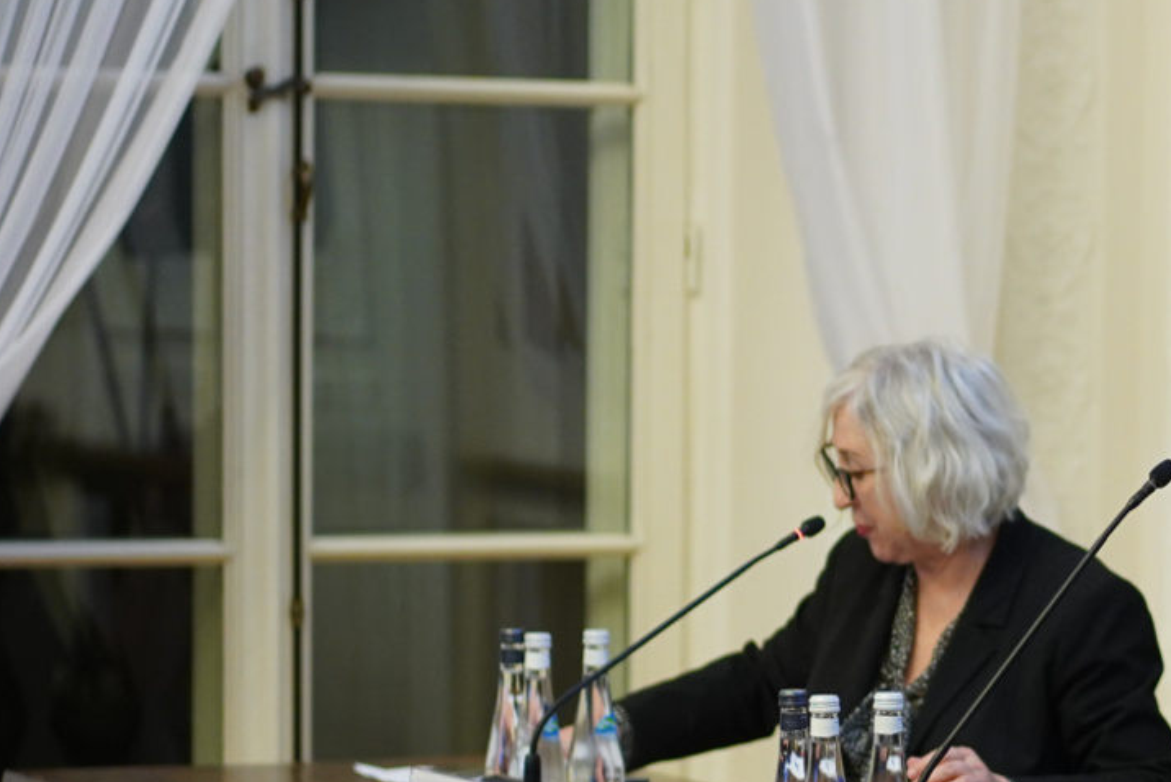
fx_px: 4946
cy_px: 665
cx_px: 1110
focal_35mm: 152
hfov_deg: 13.4
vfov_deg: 9.0
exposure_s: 1/125
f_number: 2
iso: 1600
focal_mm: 55
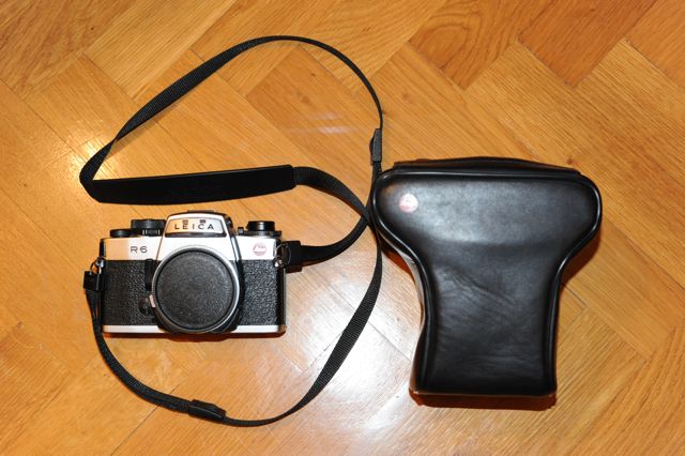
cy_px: 228
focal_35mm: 50
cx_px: 342
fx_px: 951
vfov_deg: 27.0
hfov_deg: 39.6
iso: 2000
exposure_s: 1/60
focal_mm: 50
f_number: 6.3
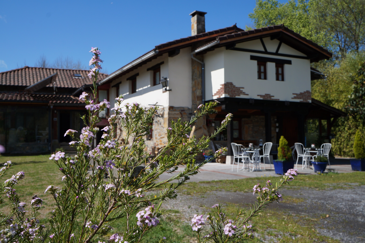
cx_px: 182
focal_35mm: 34
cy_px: 122
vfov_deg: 38.4
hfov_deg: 55.1
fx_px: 350
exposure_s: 1/160
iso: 100
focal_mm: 23
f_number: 11
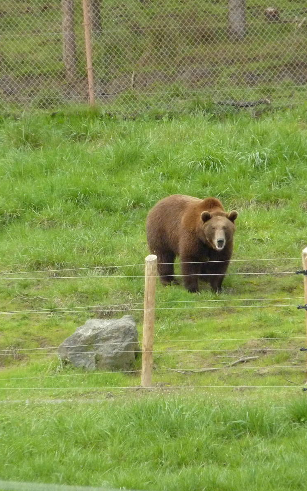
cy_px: 245
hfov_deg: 3.1
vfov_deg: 4.9
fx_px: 5690
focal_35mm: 425
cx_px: 172
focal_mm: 49.2
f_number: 4.9
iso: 500
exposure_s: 1/500
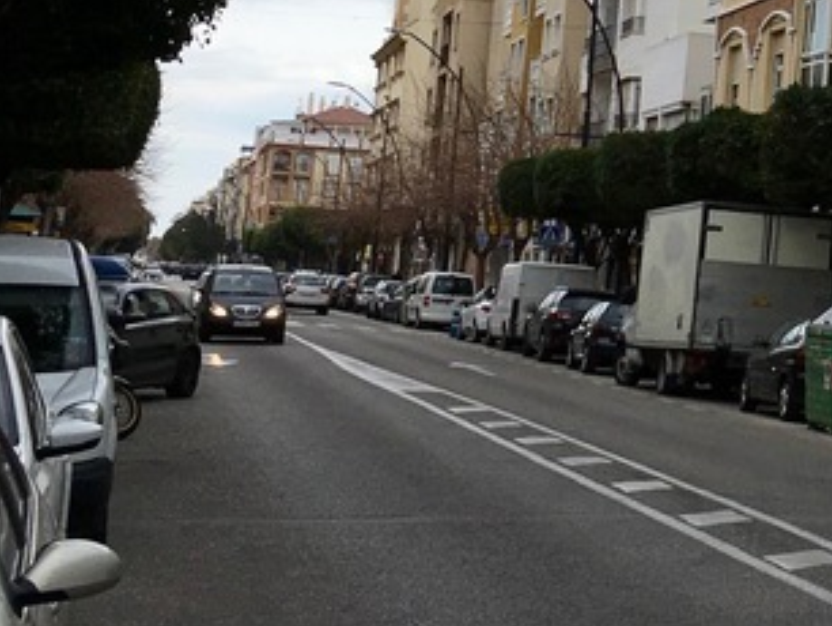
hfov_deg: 18.8
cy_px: -16
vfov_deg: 15.0
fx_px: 2333
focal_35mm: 97
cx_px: 1071
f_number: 2.2
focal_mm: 4.15
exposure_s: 1/1538
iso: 25
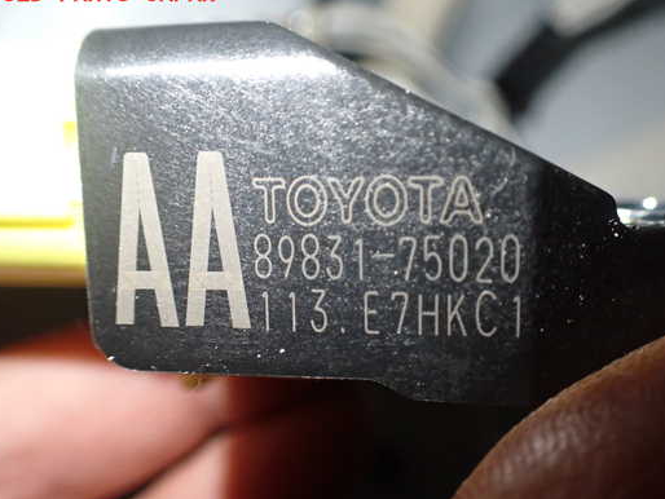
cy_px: 268
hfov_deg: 52.5
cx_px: 369
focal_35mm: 35
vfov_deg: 40.7
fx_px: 673
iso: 500
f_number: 2.3
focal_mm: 5.4
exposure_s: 1/125
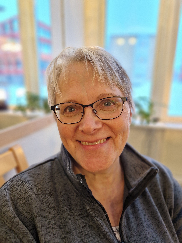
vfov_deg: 73.9
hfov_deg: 58.9
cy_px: 122
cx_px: 91
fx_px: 161
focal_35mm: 23
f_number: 1.8
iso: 250
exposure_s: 1/50
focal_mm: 5.4
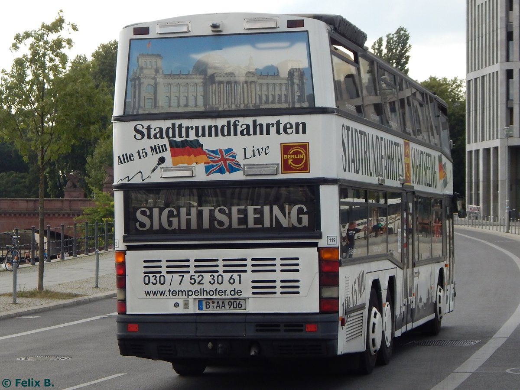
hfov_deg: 26.0
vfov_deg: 19.6
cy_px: 195
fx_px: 1127
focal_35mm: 75
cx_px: 260
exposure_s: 1/400
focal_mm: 13.5
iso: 125
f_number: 4.2
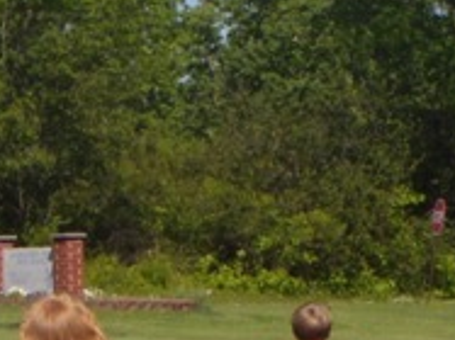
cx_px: -136
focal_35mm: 460
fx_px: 6042
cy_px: -571
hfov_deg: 4.3
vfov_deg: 3.2
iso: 100
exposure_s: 1/640
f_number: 5.2
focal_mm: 17.99
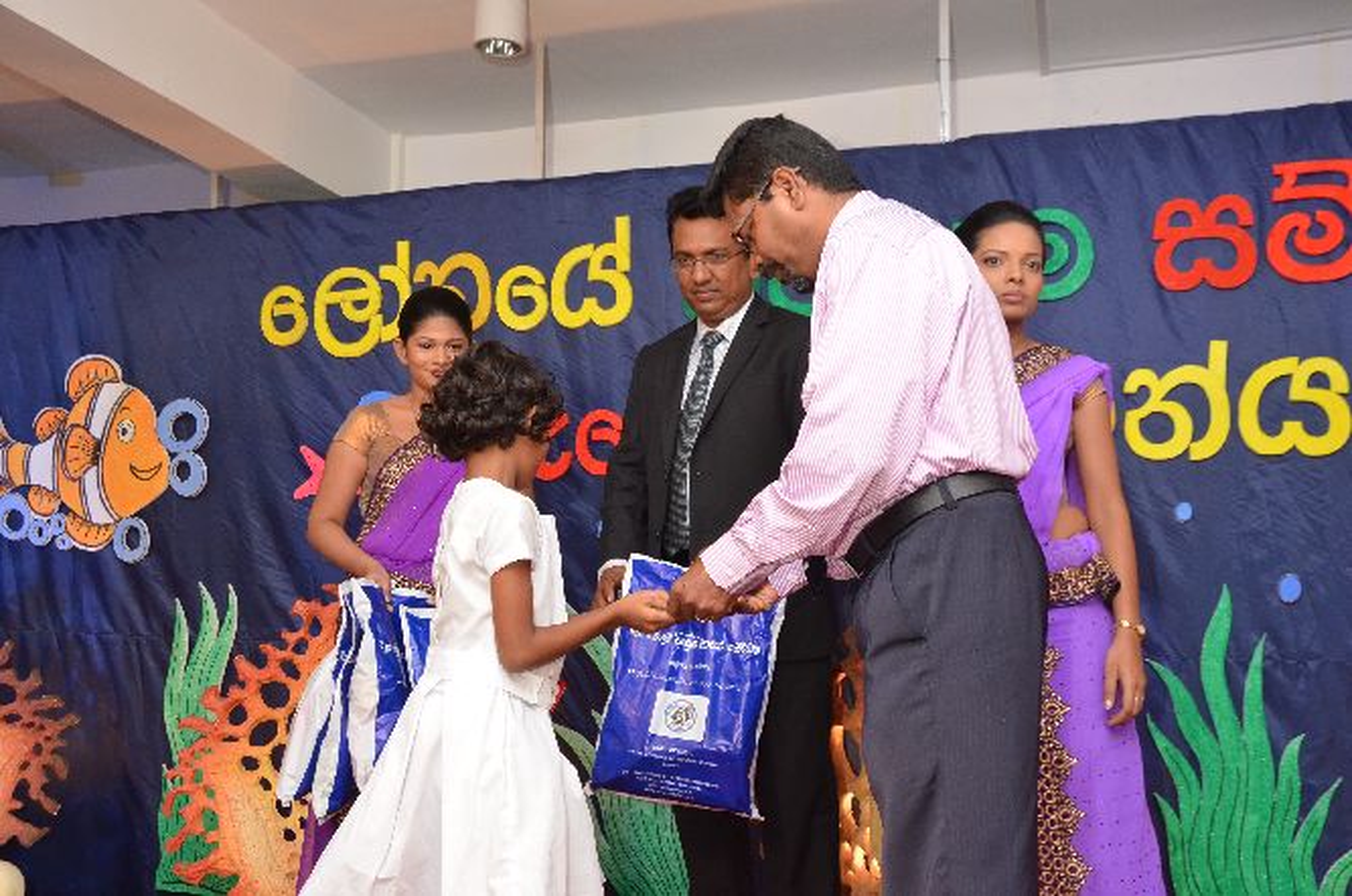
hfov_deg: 51.4
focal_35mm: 38
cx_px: 676
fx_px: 1406
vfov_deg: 35.4
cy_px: 448
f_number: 6.3
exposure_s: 1/160
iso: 1250
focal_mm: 25
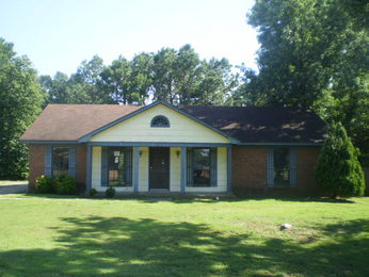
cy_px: 138
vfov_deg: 39.7
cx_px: 184
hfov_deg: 51.3
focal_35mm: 36
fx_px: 384
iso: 64
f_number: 3.1
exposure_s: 1/320
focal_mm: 6.3
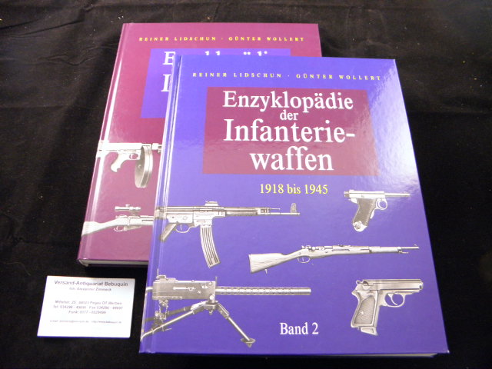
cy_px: 184
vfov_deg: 48.2
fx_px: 412
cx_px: 246
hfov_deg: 61.7
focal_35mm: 29
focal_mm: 5.2
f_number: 3.5
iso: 400
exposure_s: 1/13
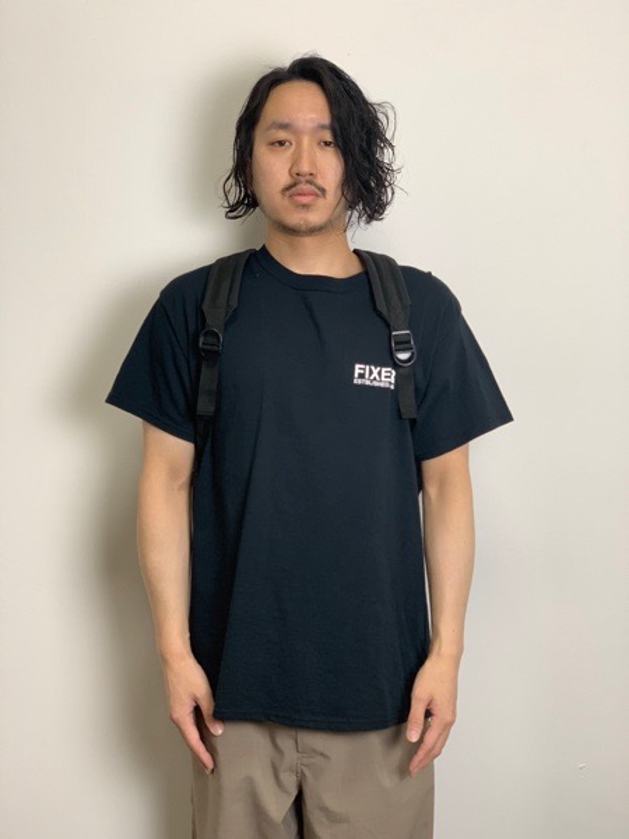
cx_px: 314
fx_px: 1260
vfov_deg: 36.8
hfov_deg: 28.0
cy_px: 420
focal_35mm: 52
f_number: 2.4
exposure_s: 1/49
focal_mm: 6
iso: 64
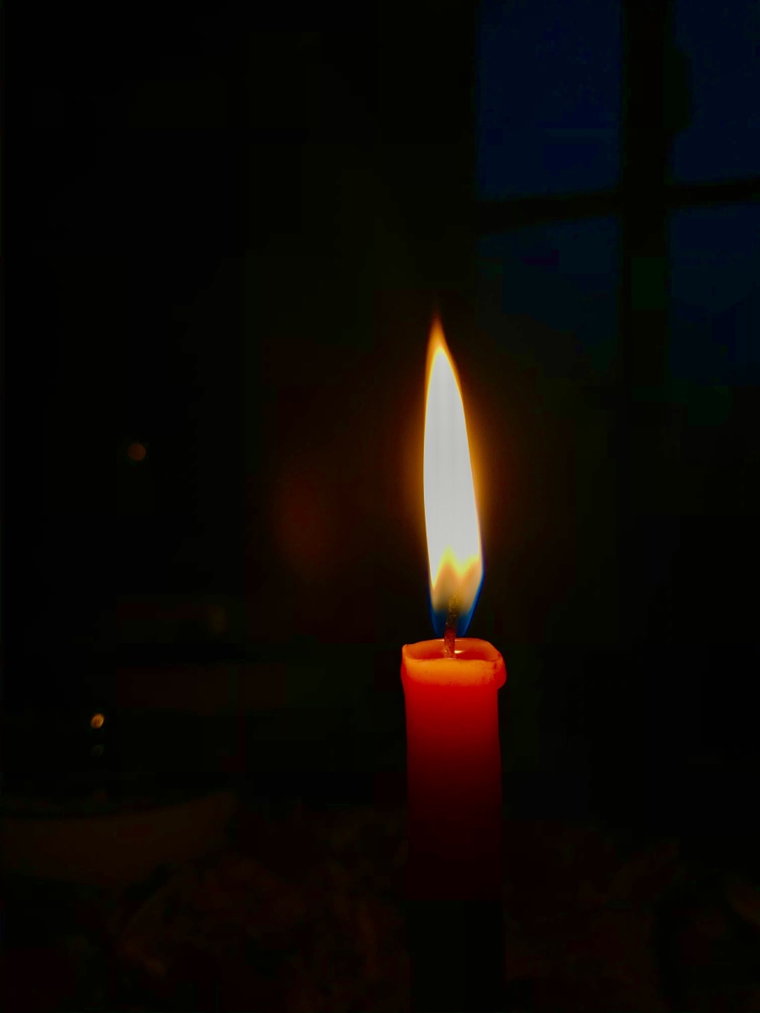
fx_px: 820
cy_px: 506
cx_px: 380
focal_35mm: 28
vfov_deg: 63.4
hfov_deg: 49.7
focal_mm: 3.99
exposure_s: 1/50
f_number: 1.8
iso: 25
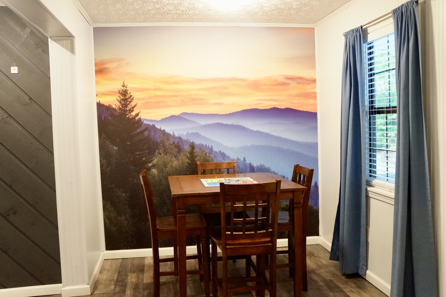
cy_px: 148
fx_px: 372
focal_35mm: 30
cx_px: 223
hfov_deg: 61.9
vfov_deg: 43.6
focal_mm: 20
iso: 3200
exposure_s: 1/80
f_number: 4
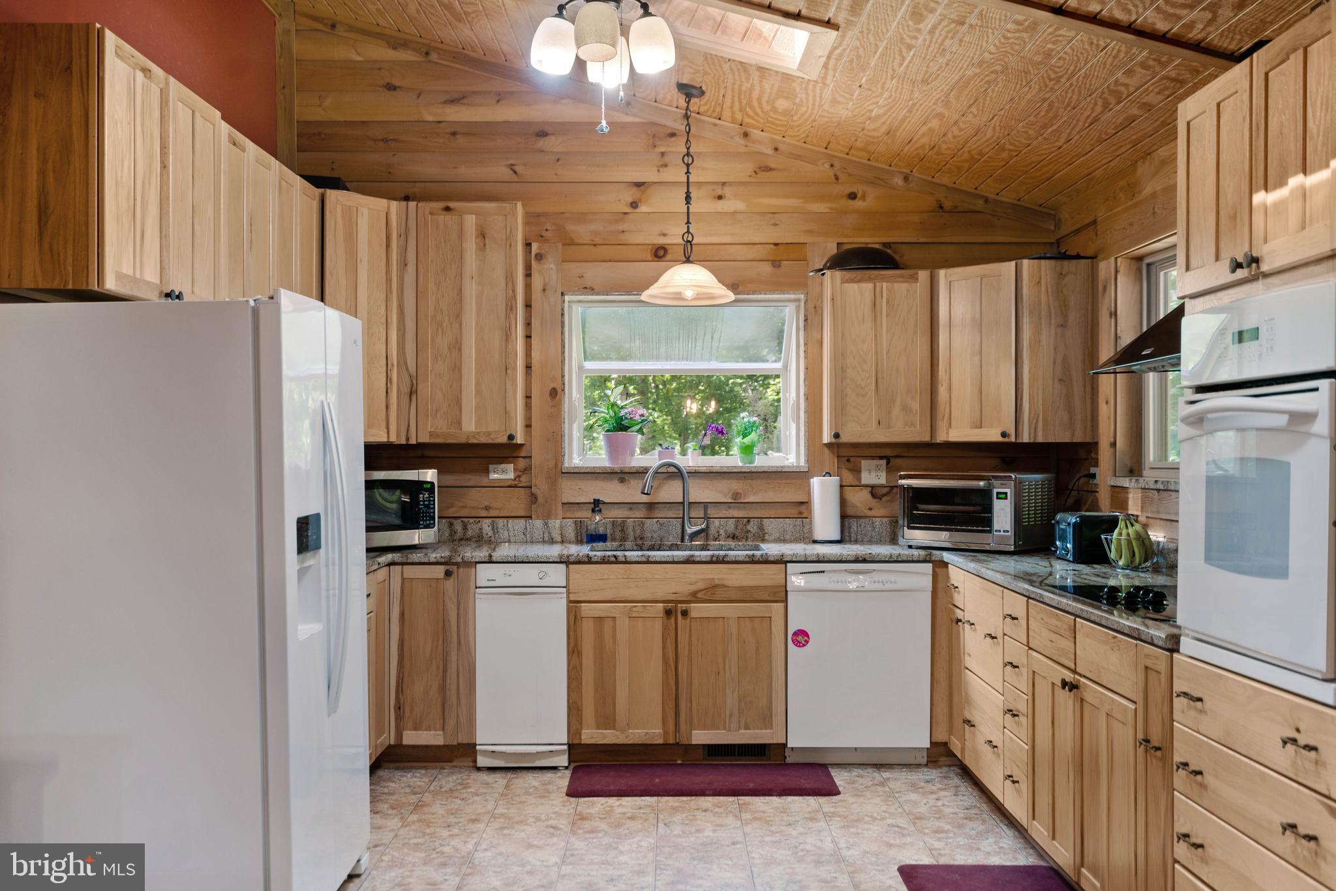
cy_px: 446
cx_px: 668
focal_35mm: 35
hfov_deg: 54.4
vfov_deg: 37.8
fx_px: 1299
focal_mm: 35
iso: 320
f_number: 4
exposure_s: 1/10
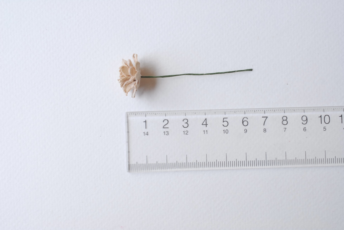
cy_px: 115
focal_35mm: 60
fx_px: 574
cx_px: 172
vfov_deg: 22.7
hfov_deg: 33.4
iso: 640
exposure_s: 1/160
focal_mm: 40
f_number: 6.3
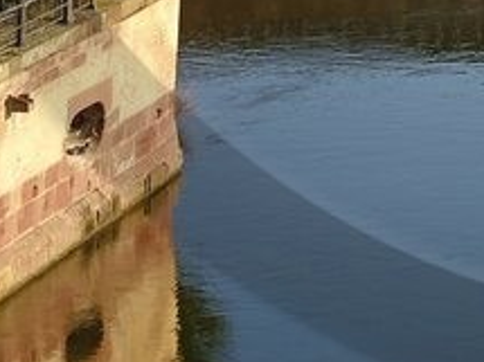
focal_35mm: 286
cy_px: -503
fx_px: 3997
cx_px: 745
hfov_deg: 6.8
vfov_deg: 5.0
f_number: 10
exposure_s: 1/320
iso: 200
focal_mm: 40
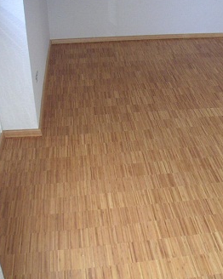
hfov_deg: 26.9
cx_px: 187
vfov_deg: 34.2
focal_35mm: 55
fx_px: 454
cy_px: 136
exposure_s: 1/45
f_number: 2.8
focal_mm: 5.7
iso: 160
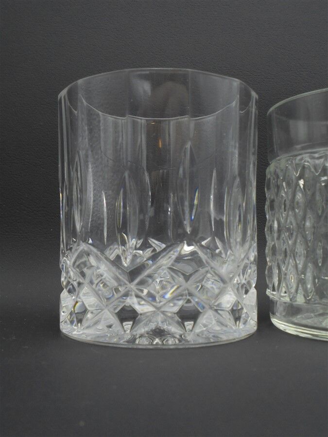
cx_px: 164
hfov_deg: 37.7
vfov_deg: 49.0
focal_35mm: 38
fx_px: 480
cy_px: 218
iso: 100
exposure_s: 1/30
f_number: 4.2
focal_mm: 6.9
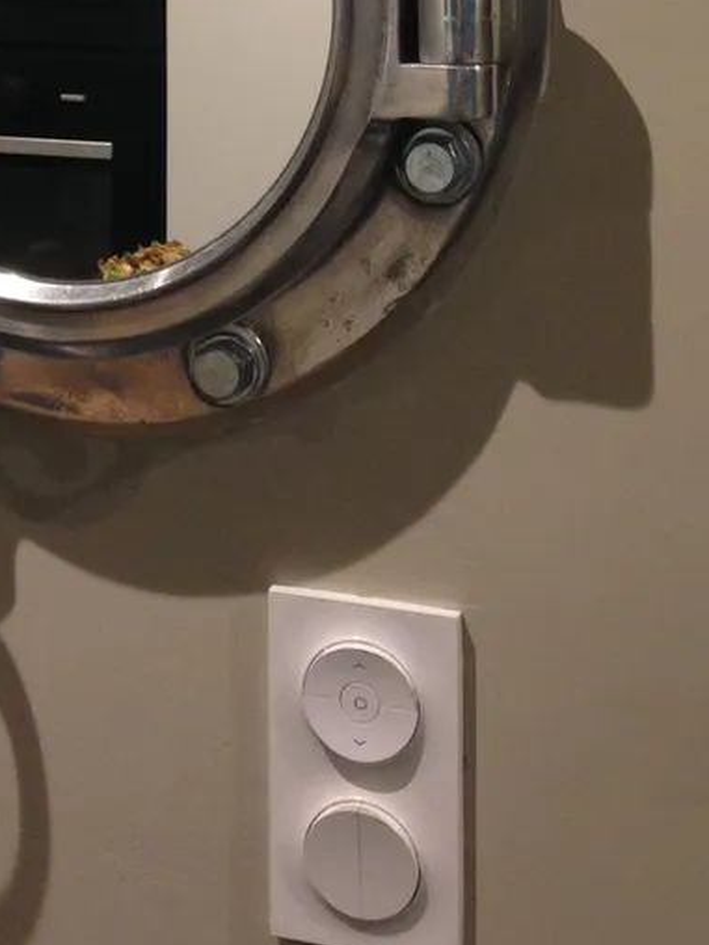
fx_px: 2130
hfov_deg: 18.6
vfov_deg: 24.1
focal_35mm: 78
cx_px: 87
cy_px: 37
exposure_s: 1/20
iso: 160
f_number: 2.4
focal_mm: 4.12
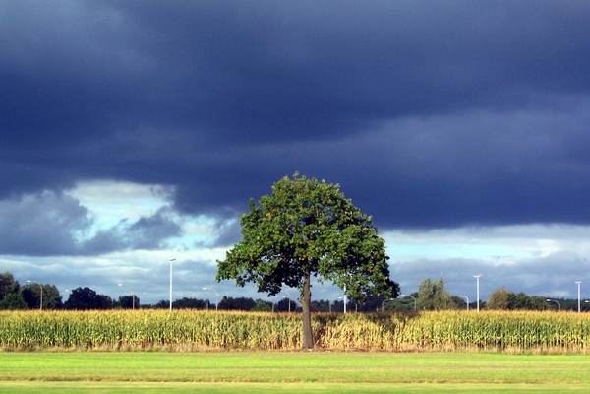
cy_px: 197
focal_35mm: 102
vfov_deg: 13.4
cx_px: 295
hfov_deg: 20.0
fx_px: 1672
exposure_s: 1/180
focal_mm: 16.8
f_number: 9.5
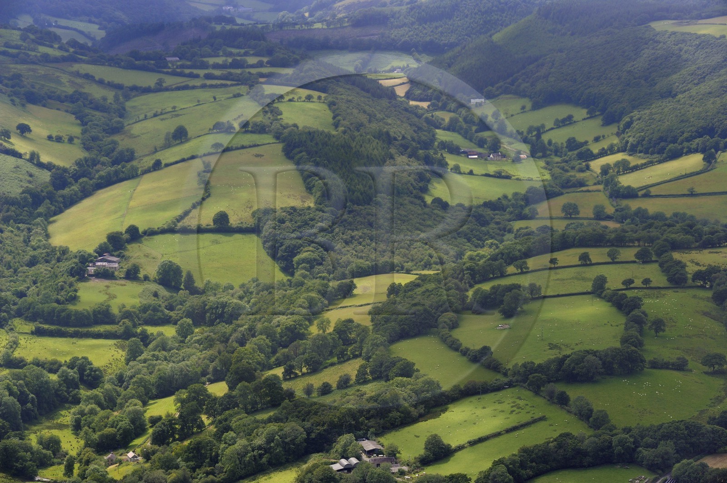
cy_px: 242
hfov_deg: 15.8
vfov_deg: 10.5
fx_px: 2623
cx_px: 364
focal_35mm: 130
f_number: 8
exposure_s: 1/800
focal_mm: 130
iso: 400
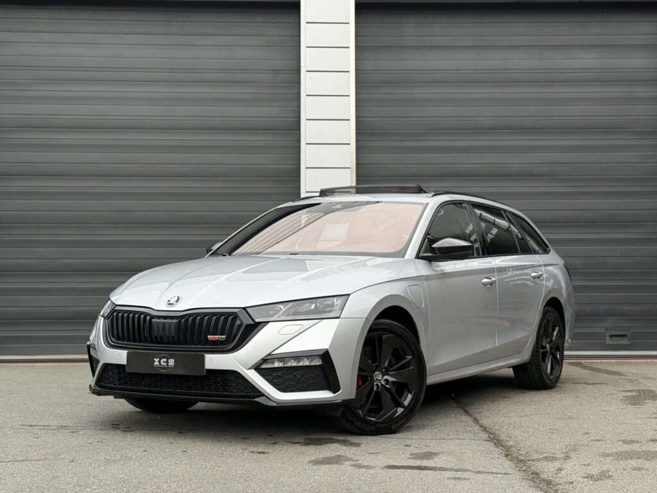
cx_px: 328
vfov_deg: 30.3
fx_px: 911
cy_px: 246
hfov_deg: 39.7
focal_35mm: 48
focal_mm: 6.76
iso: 80
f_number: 1.78
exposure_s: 1/499
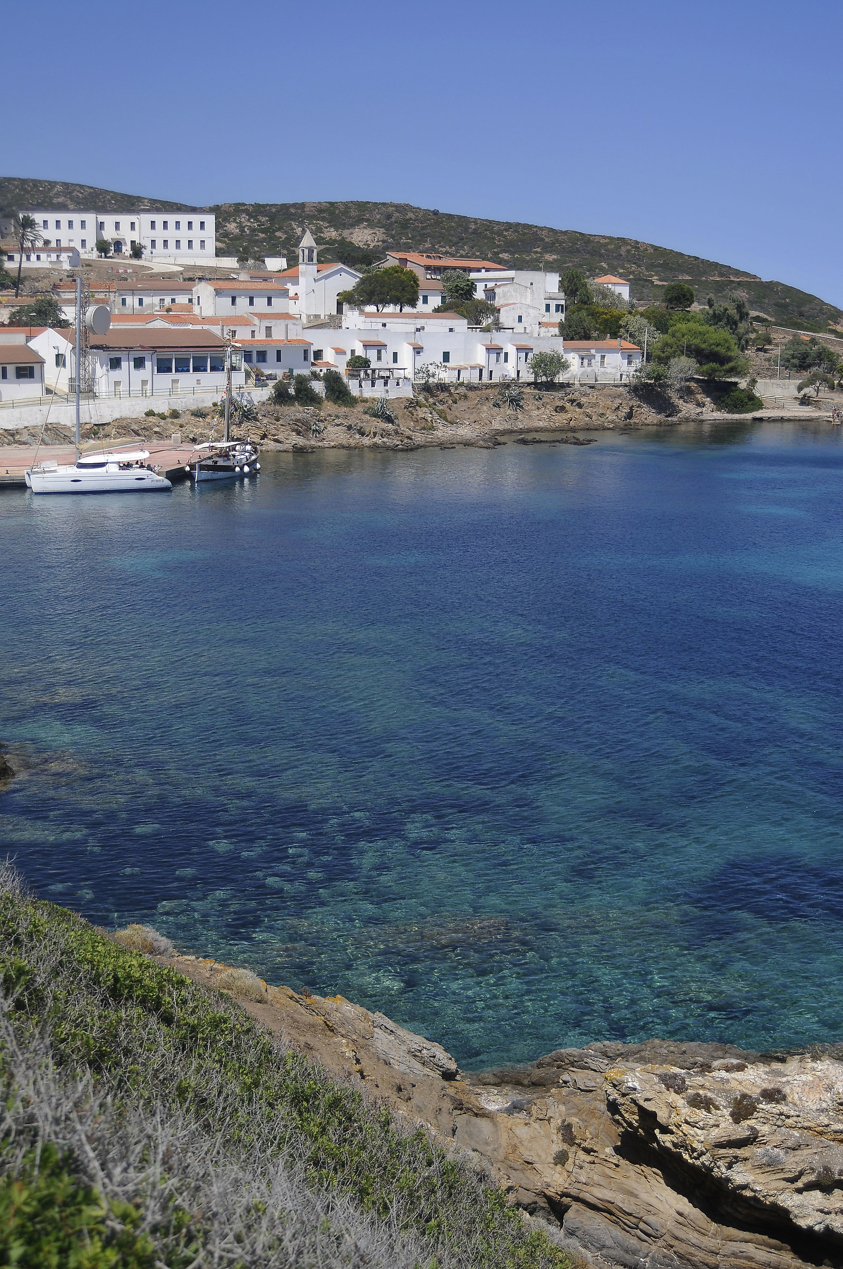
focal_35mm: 42
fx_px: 1479
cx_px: 422
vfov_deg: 46.4
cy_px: 634
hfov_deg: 31.8
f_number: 4
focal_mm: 28
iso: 200
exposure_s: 1/3200
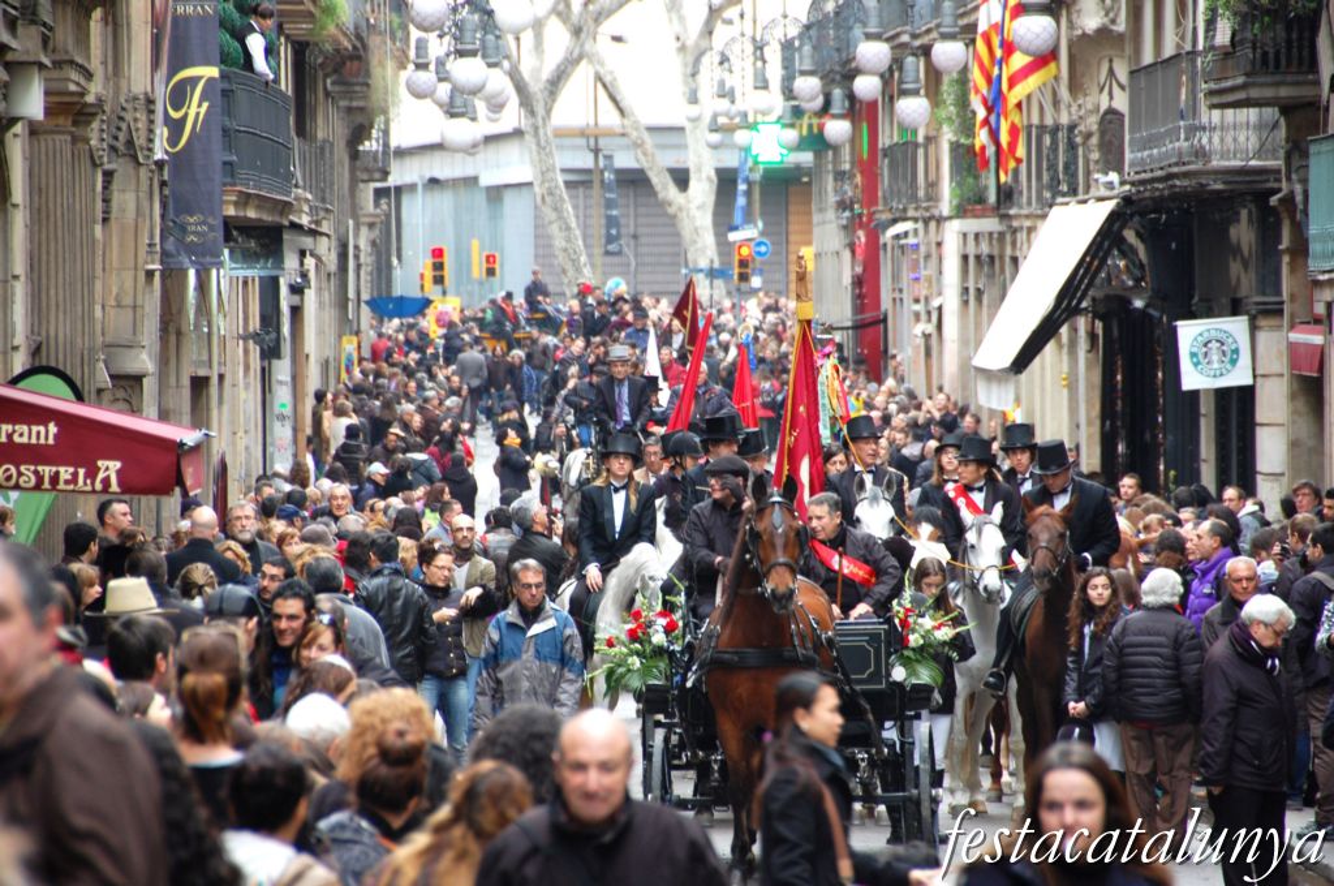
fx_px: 11102
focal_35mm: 300
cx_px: 667
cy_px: 443
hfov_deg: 6.9
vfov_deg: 4.6
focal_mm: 200
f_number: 5.6
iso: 400
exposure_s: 1/80
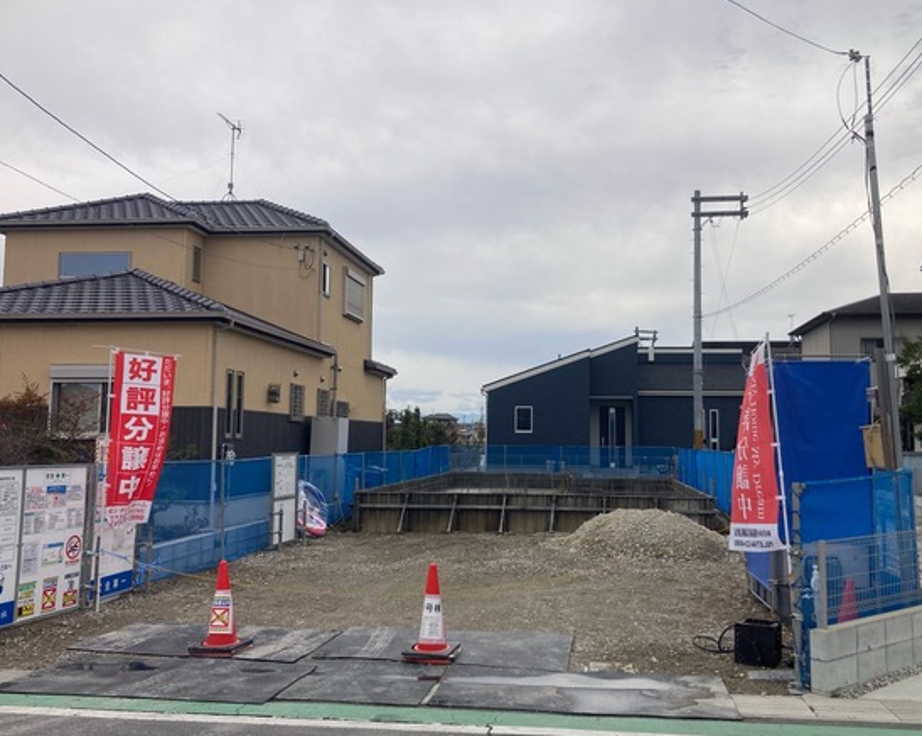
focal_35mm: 32
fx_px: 873
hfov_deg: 55.6
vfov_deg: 45.8
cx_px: 504
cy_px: 379
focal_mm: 3.99
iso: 20
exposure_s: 1/3040
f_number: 1.8
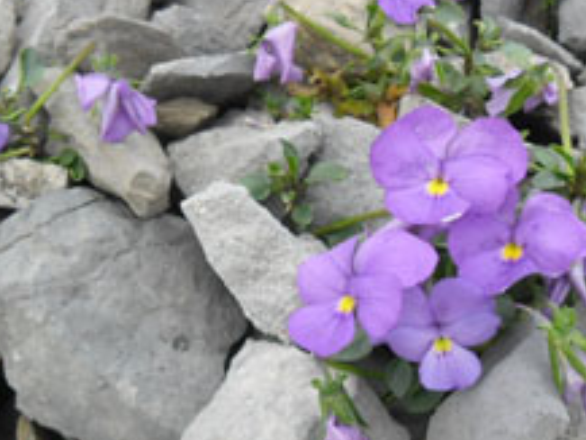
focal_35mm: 56
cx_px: 313
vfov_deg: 26.1
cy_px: 202
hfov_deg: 34.3
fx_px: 949
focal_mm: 4.9
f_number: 3.5
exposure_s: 1/90
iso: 80
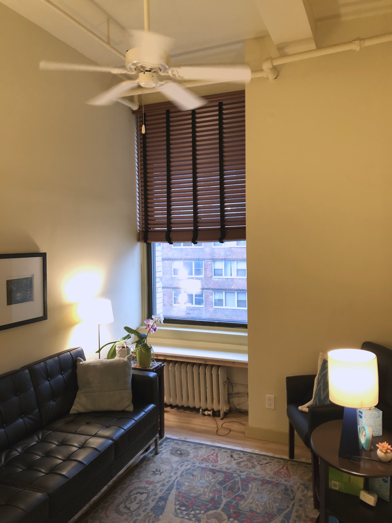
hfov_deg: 49.7
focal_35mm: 28
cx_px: 196
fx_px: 423
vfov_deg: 63.4
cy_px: 262
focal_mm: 3.99
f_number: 1.8
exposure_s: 1/15
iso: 50
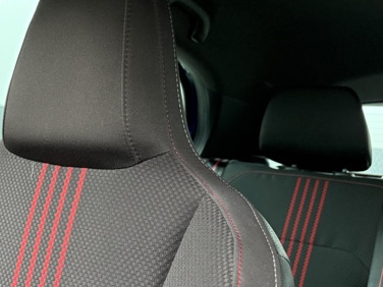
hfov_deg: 35.4
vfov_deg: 28.6
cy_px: 152
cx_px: 41
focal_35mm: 51
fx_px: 564
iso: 500
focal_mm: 6.76
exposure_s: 1/60
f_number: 1.78
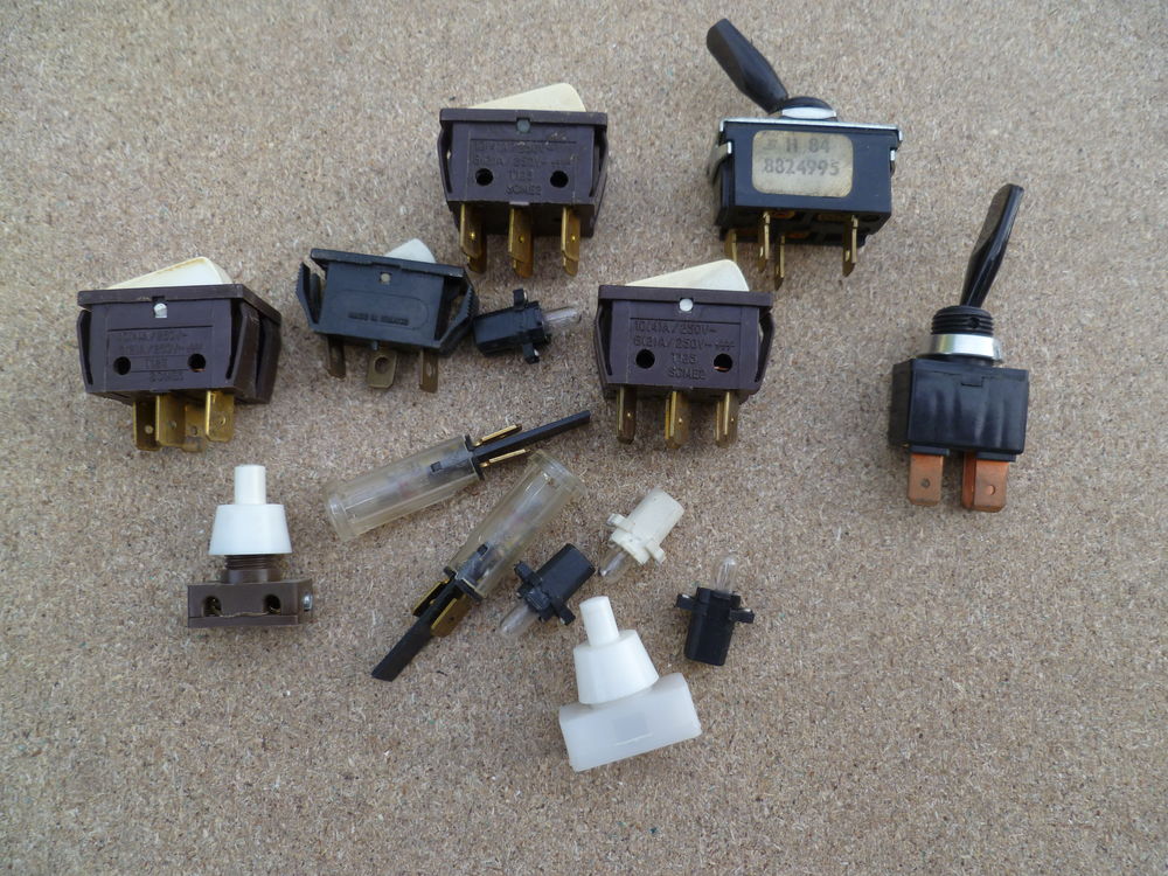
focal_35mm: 28
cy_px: 438
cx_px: 584
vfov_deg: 49.7
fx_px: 945
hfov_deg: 63.4
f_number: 3.3
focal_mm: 5
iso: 80
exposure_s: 1/160
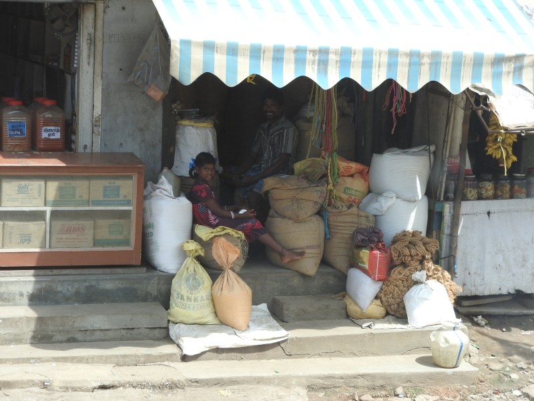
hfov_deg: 18.7
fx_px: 1620
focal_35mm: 105
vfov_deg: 14.1
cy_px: 200
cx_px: 267
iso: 100
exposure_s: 1/200
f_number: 4.8
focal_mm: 18.8
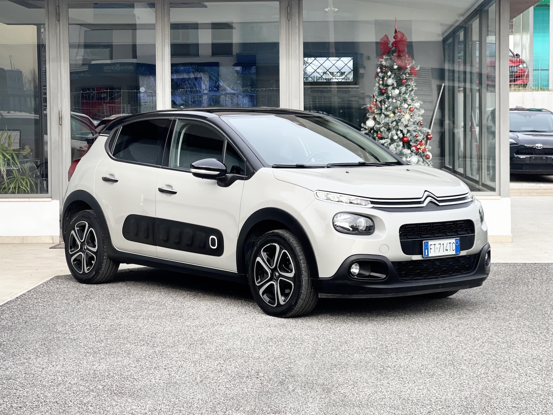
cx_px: 276
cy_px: 208
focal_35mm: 64
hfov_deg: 30.3
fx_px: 1022
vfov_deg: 22.9
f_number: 2.2
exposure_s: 1/316
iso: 32
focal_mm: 7.5
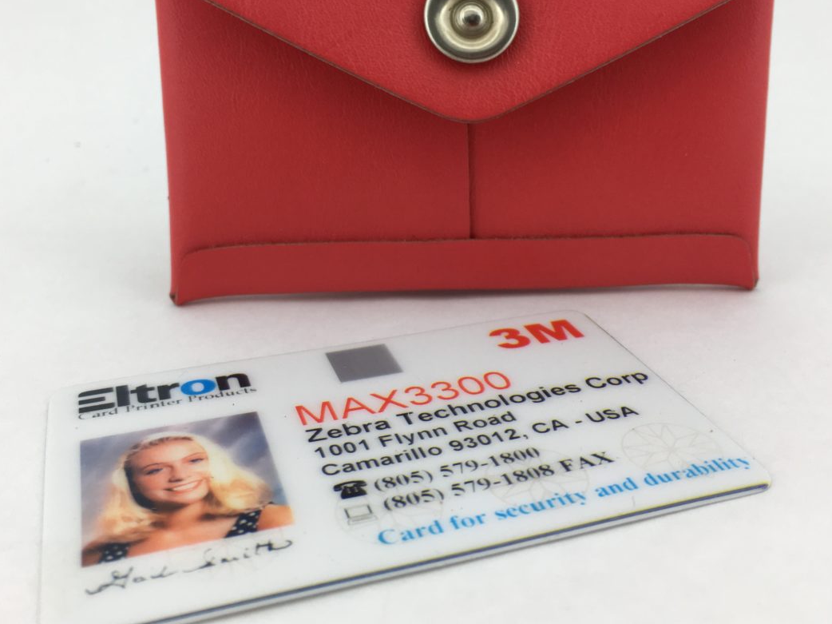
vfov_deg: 37.6
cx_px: 427
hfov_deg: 49.0
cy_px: 266
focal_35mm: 38
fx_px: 913
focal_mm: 4.15
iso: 40
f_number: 2.2
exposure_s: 1/120
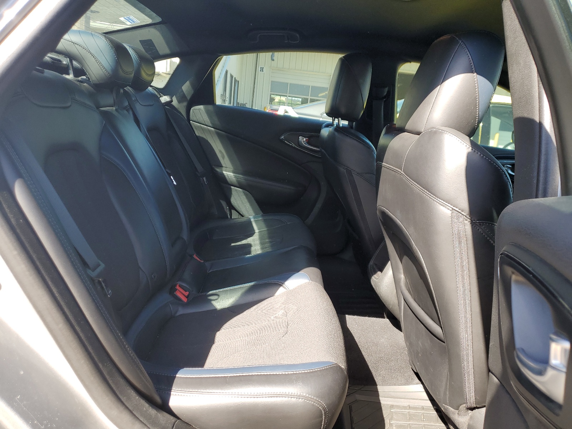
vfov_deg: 53.1
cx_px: 286
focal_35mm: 26
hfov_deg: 67.3
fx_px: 430
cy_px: 214
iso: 50
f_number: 1.5
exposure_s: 1/286
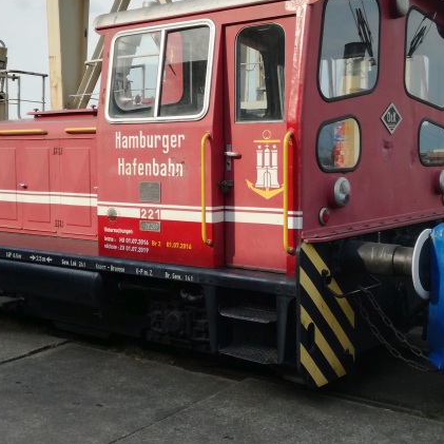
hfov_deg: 34.6
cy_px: 182
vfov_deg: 34.6
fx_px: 711
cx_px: 190
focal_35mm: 49
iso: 50
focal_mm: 3.79
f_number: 2
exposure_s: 1/713
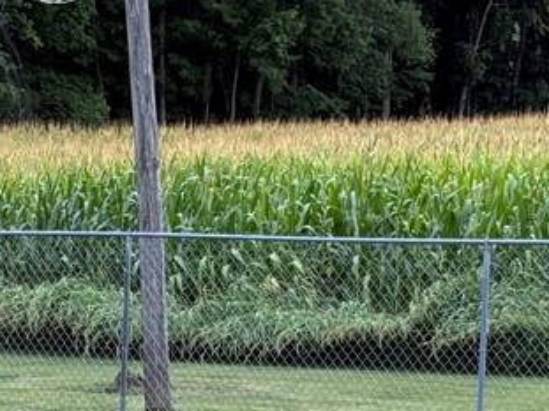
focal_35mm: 158
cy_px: 591
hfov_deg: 12.5
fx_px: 2505
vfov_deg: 9.2
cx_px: 182
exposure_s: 1/636
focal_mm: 6.76
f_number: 1.78
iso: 64
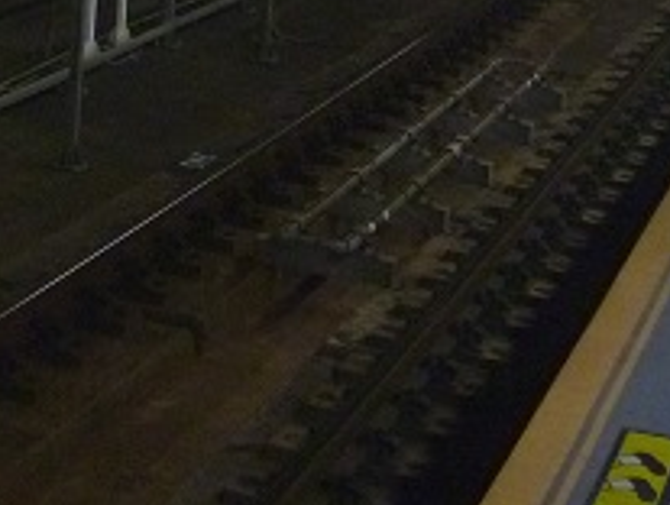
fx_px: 2094
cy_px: -136
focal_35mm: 108
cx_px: -320
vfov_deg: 13.3
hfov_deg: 16.6
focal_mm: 6.3
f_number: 3.5
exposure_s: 1/30
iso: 400
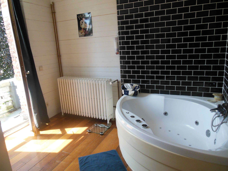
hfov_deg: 69.4
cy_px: 86
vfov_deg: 54.9
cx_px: 114
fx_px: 165
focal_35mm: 25
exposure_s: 1/200
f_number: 3.2
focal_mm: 4.5
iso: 400
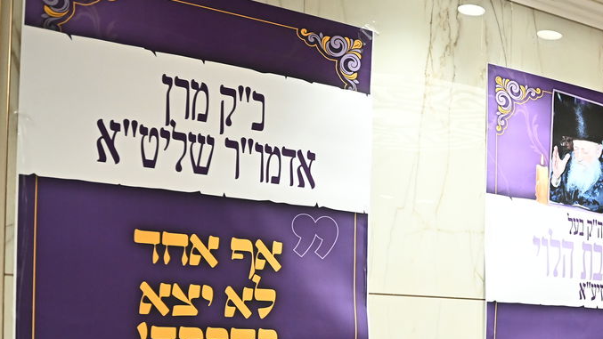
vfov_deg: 22.1
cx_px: 607
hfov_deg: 35.8
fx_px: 832
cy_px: 351
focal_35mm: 52
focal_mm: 24
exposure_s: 1/200
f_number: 4
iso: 2500
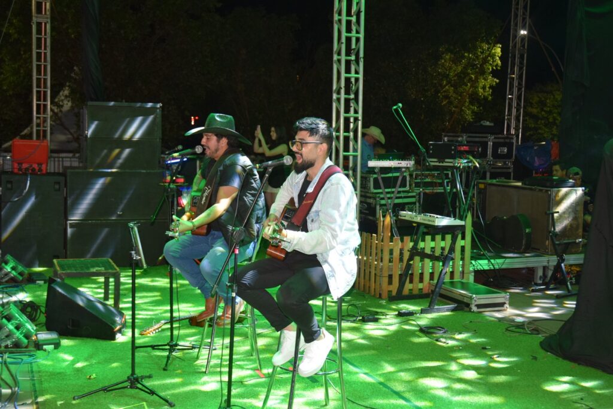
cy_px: 204
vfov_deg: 29.0
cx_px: 306
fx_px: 792
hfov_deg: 42.3
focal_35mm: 46
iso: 800
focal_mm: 31
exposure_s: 1/100
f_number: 5
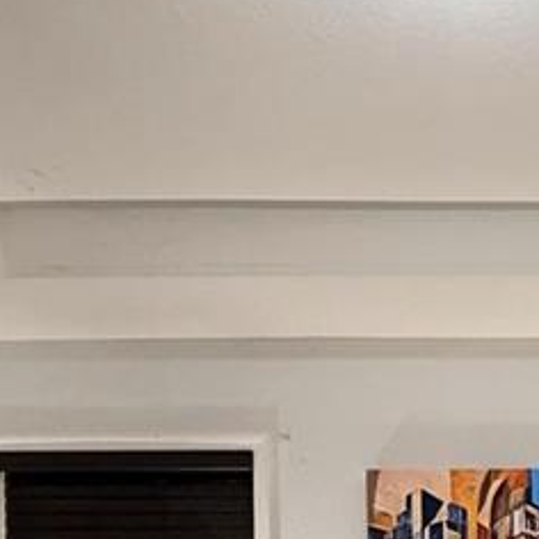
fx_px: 1110
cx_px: 587
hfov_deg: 25.4
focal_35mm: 63
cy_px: 644
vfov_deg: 24.7
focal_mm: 2.22
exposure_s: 1/60
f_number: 2.2
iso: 640
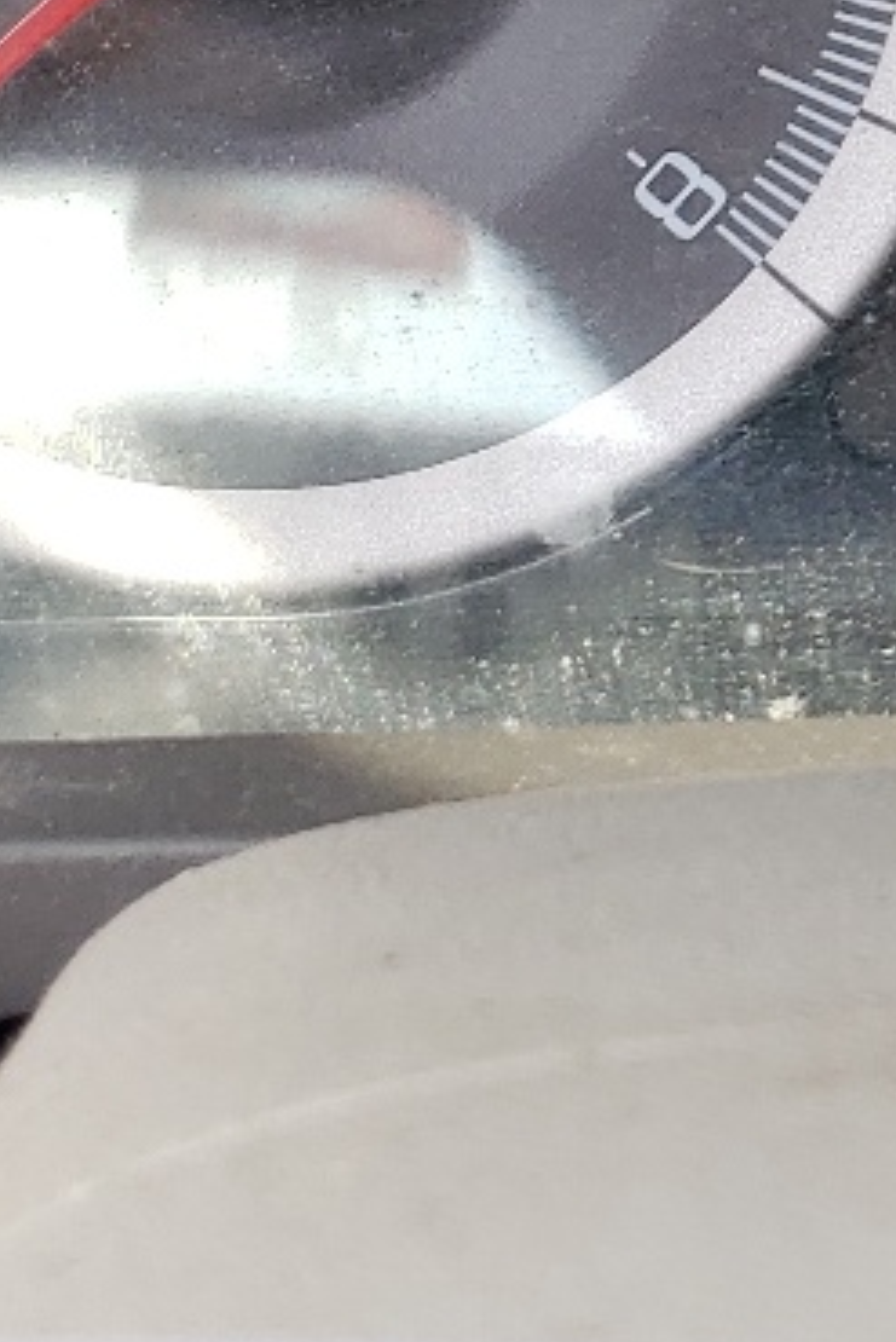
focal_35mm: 117
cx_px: 1792
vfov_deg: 16.9
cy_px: -167
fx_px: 4364
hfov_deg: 10.7
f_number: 1.5
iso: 50
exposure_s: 1/345
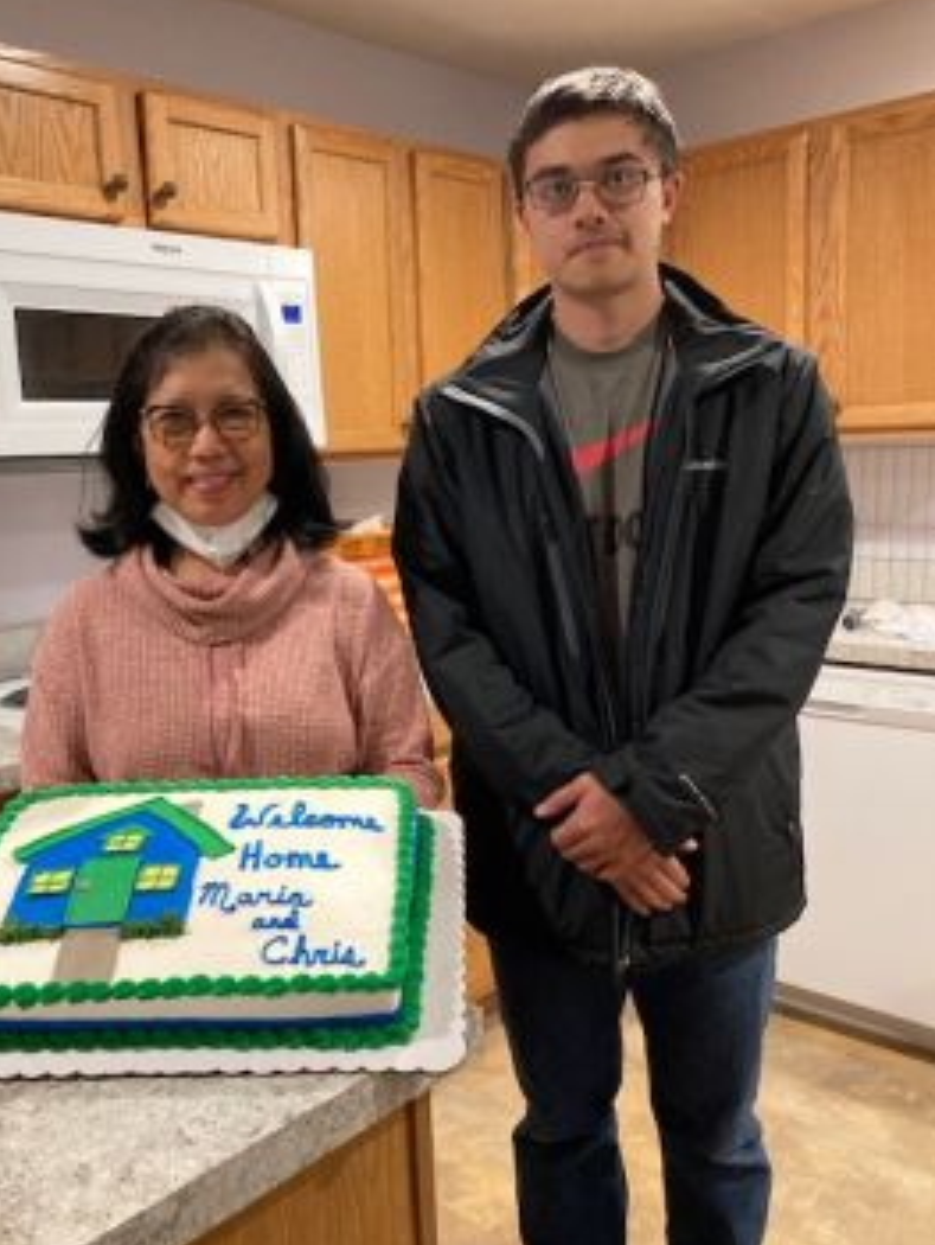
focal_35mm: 32
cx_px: 412
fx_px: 1151
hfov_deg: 44.1
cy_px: 608
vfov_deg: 56.8
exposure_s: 1/60
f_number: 1.8
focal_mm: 3.99
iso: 250
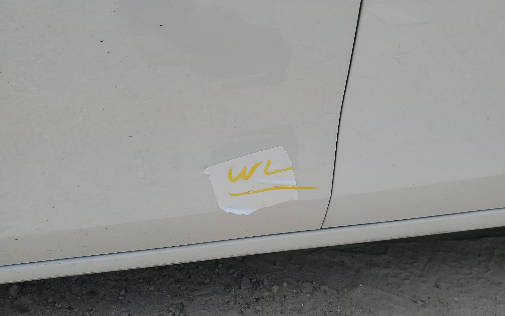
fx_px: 385
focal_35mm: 28
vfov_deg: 44.5
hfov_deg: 66.5
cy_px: 168
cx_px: 256
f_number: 1.5
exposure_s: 1/10000
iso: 50
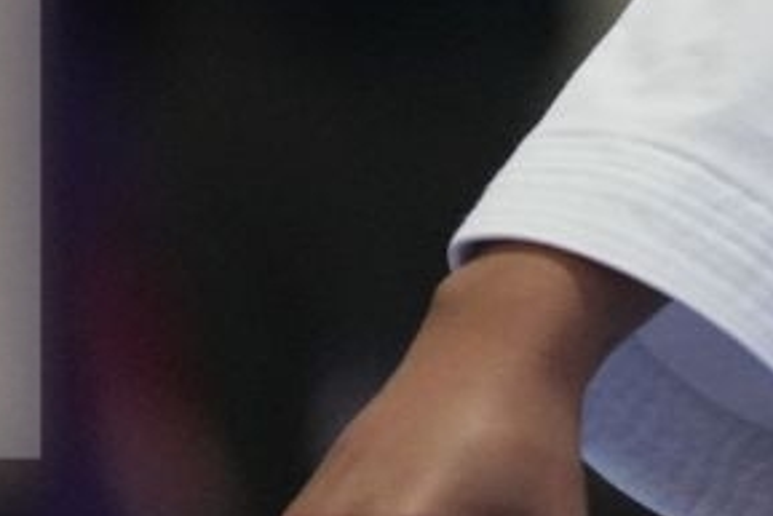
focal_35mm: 1244
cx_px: 1605
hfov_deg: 1.7
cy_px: -735
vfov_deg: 1.1
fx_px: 26724
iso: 6400
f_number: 2.8
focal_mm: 200
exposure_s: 1/500
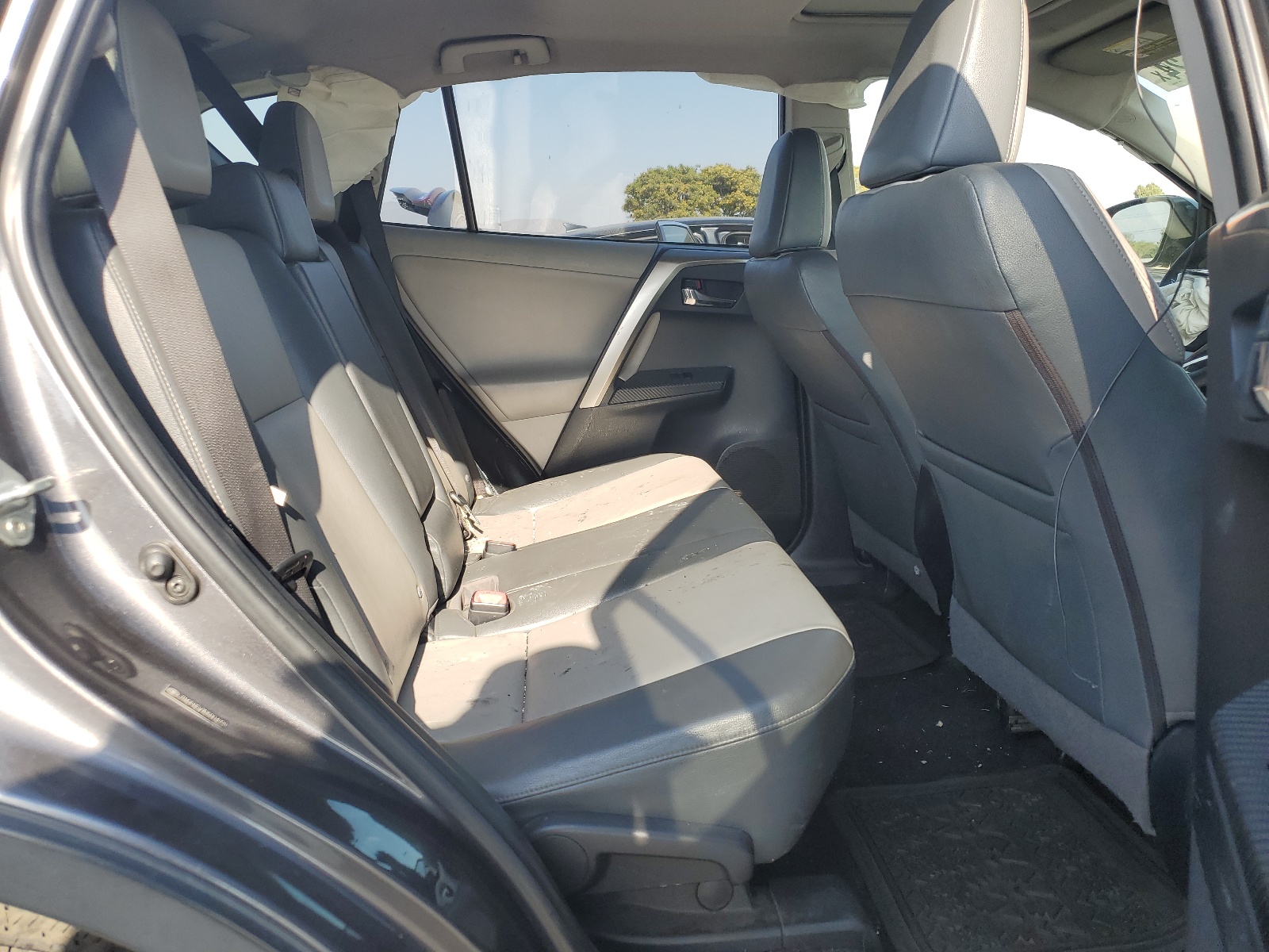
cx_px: 634
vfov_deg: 53.1
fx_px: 953
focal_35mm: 26
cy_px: 476
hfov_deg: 67.3
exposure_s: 1/588
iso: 50
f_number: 1.5
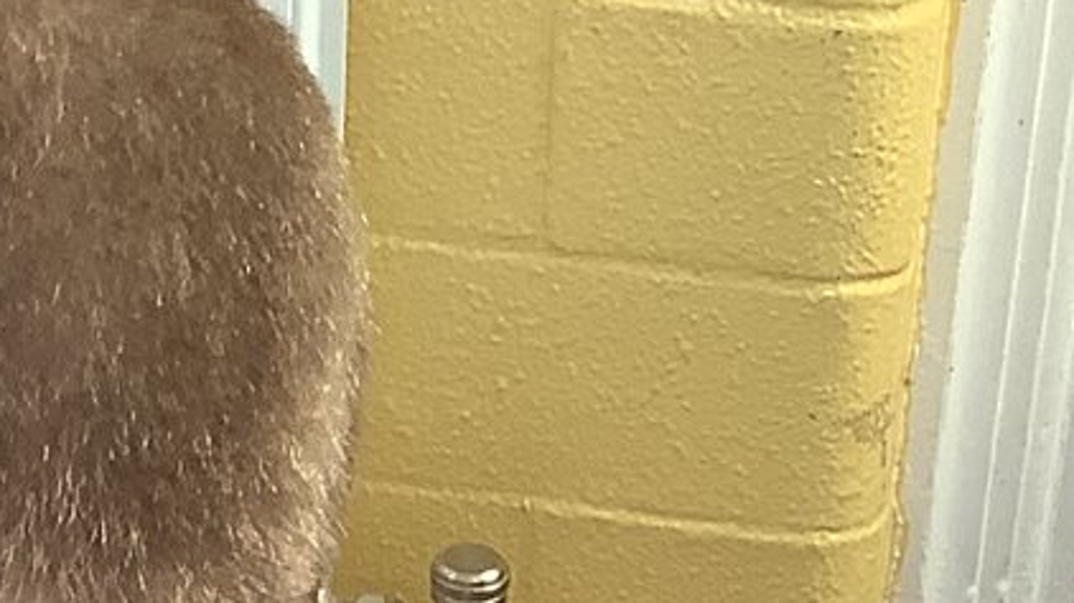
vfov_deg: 6.8
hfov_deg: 13.1
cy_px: 1684
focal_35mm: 164
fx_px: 4669
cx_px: 534
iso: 80
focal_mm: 3.3
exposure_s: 1/120
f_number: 2.4
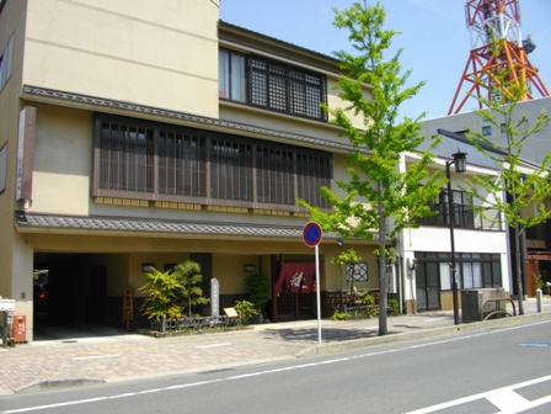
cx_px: 276
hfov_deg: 56.8
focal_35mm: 32
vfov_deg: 44.2
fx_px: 509
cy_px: 207
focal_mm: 5.7
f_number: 5.5
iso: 100
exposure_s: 1/320
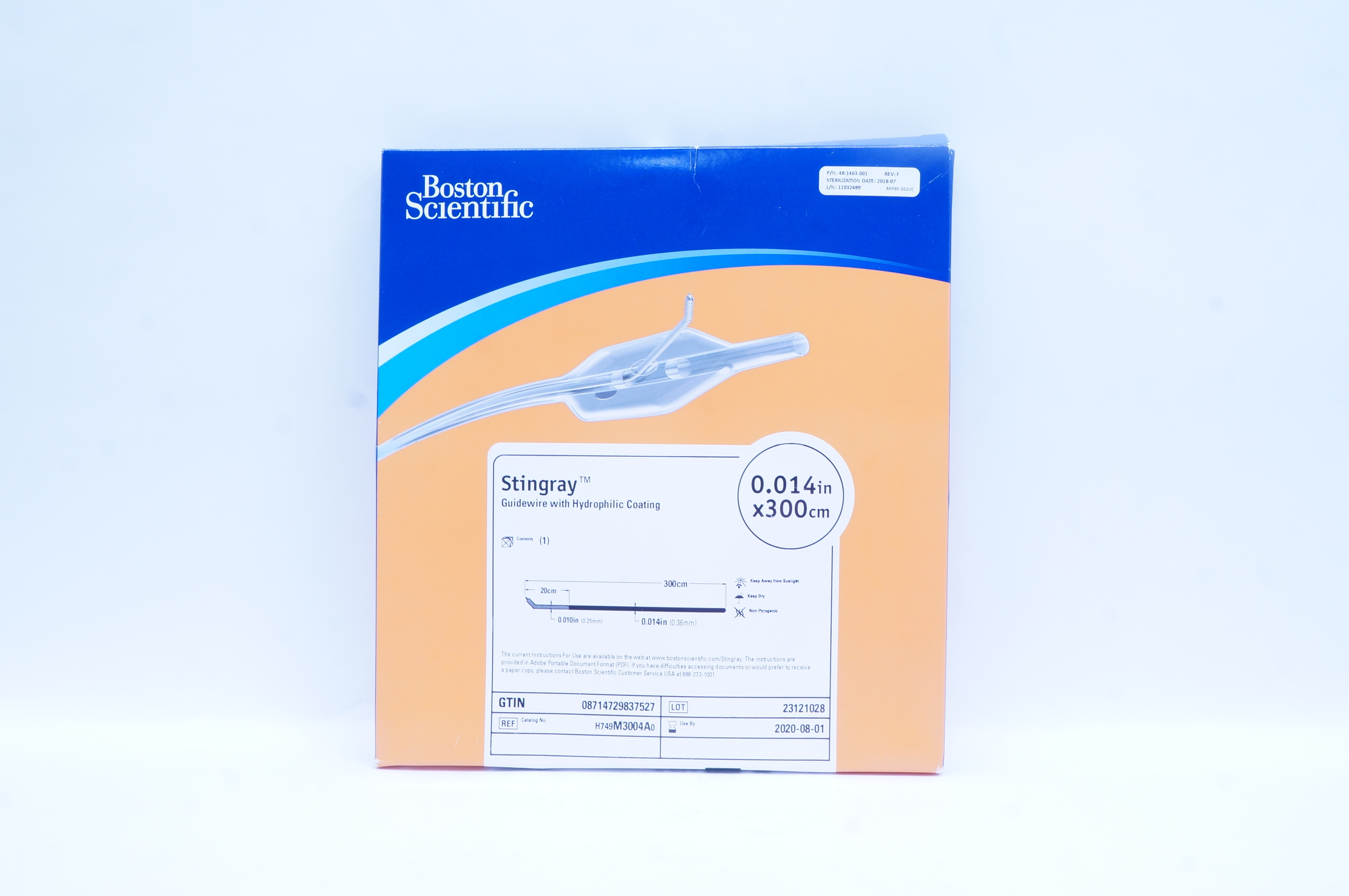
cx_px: 674
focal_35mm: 36
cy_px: 448
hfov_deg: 53.2
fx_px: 1348
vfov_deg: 36.8
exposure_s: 1/10
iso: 400
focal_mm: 24
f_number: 13
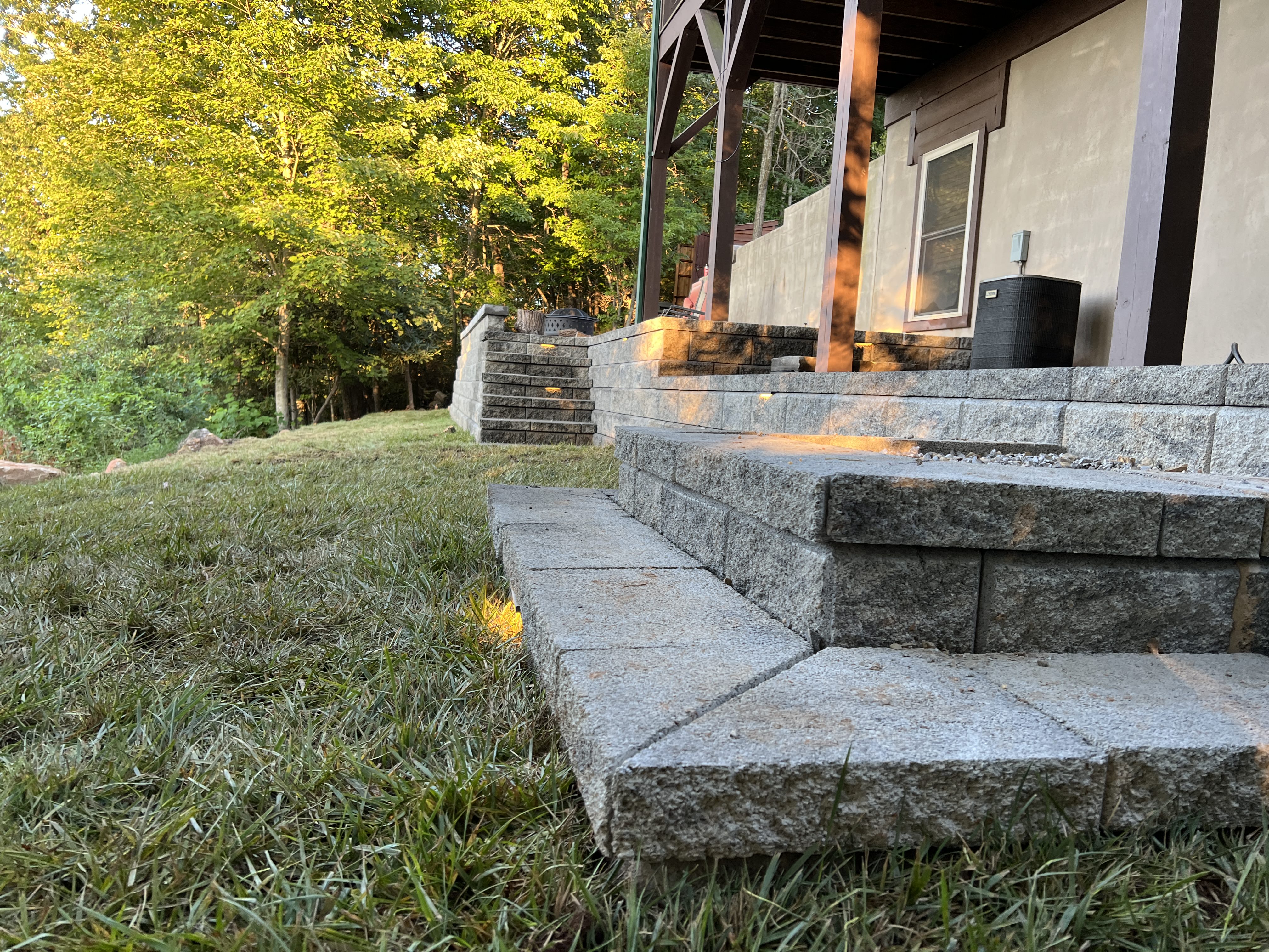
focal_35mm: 26
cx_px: 634
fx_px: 953
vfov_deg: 53.1
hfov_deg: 67.3
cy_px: 476
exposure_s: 1/121
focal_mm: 5.7
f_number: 1.5
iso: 100
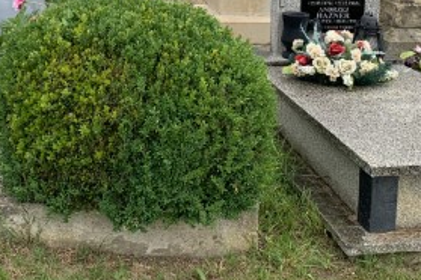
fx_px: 725
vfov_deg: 20.7
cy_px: -41
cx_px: 137
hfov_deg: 32.1
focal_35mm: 62
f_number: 1.8
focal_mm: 4.25
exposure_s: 1/749
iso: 25
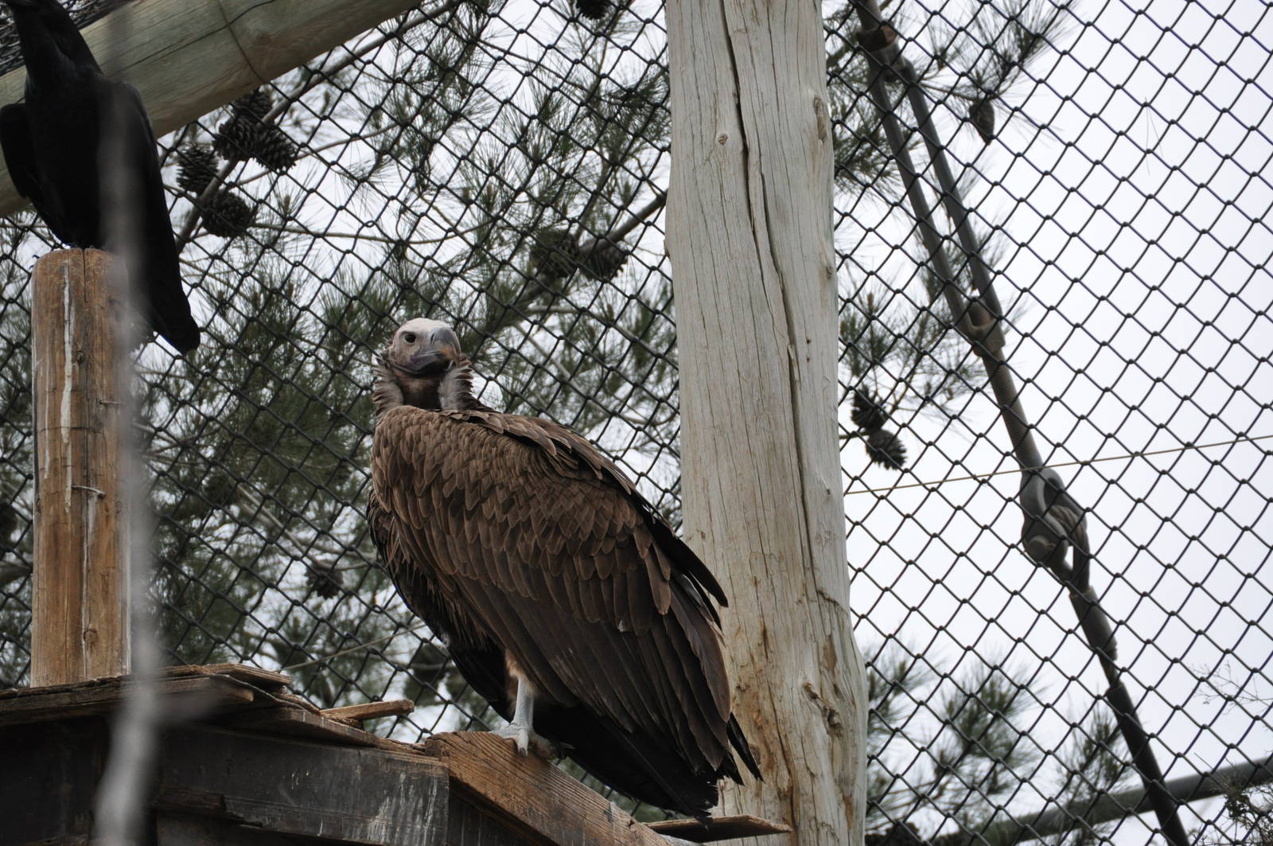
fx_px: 15894
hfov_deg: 4.6
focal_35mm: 450
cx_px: 636
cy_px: 423
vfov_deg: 3.0
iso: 800
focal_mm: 300
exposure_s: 1/800
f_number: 7.1
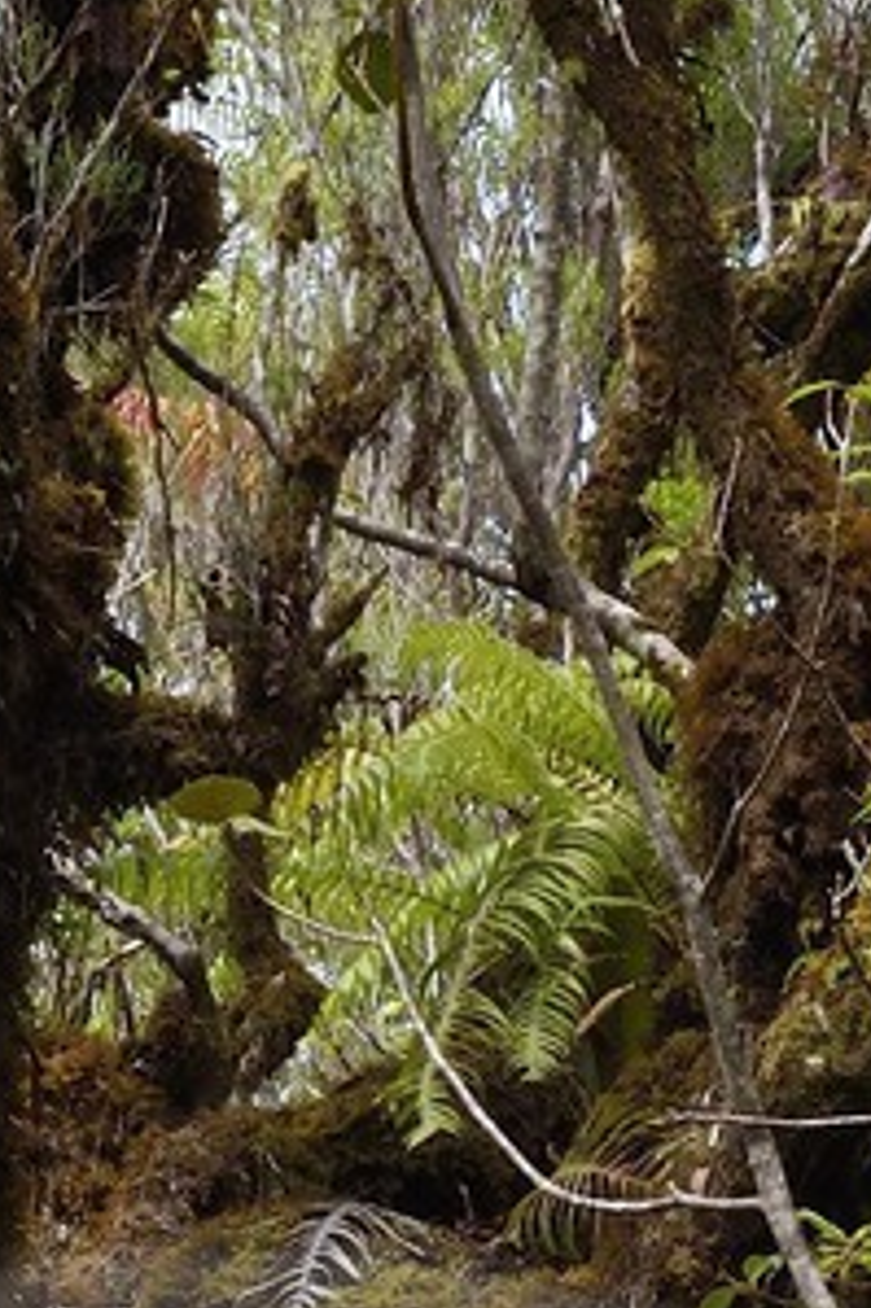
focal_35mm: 214
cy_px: 2612
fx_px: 7775
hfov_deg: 6.4
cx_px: 234
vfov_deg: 9.1
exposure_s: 1/160
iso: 800
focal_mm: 40
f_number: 13
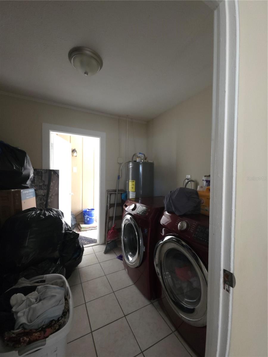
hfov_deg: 89.9
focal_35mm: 13
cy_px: 178
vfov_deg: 106.2
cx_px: 134
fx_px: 134
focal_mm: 2.2
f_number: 1.9
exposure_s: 1/30
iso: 500
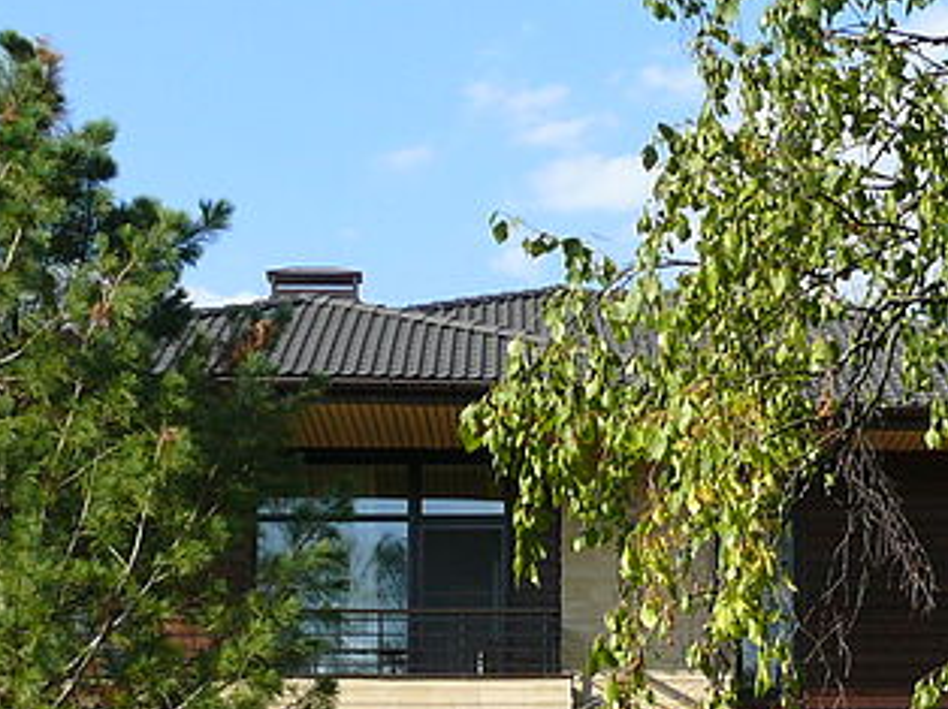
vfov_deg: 12.3
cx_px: 877
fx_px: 3256
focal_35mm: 119
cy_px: 706
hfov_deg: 16.3
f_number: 5.6
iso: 100
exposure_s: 1/250
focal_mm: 7.5
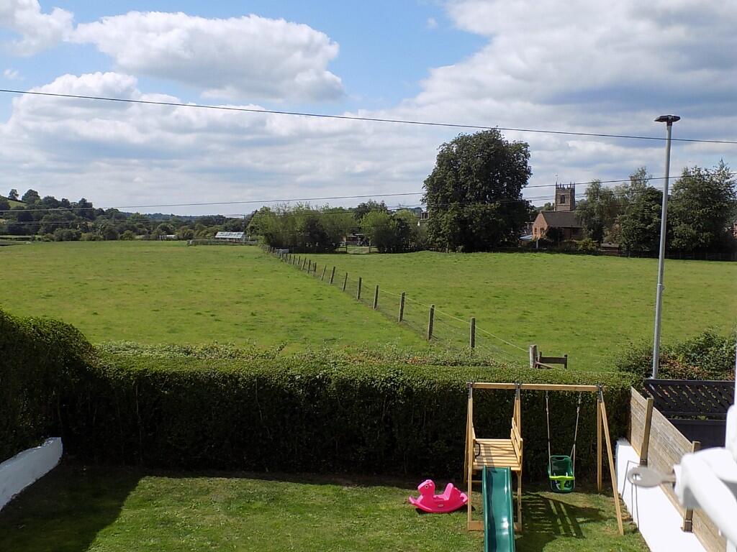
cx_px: 368
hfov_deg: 50.1
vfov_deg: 38.7
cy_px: 276
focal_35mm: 37
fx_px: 788
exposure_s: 1/1000
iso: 80
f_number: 3.5
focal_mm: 6.6
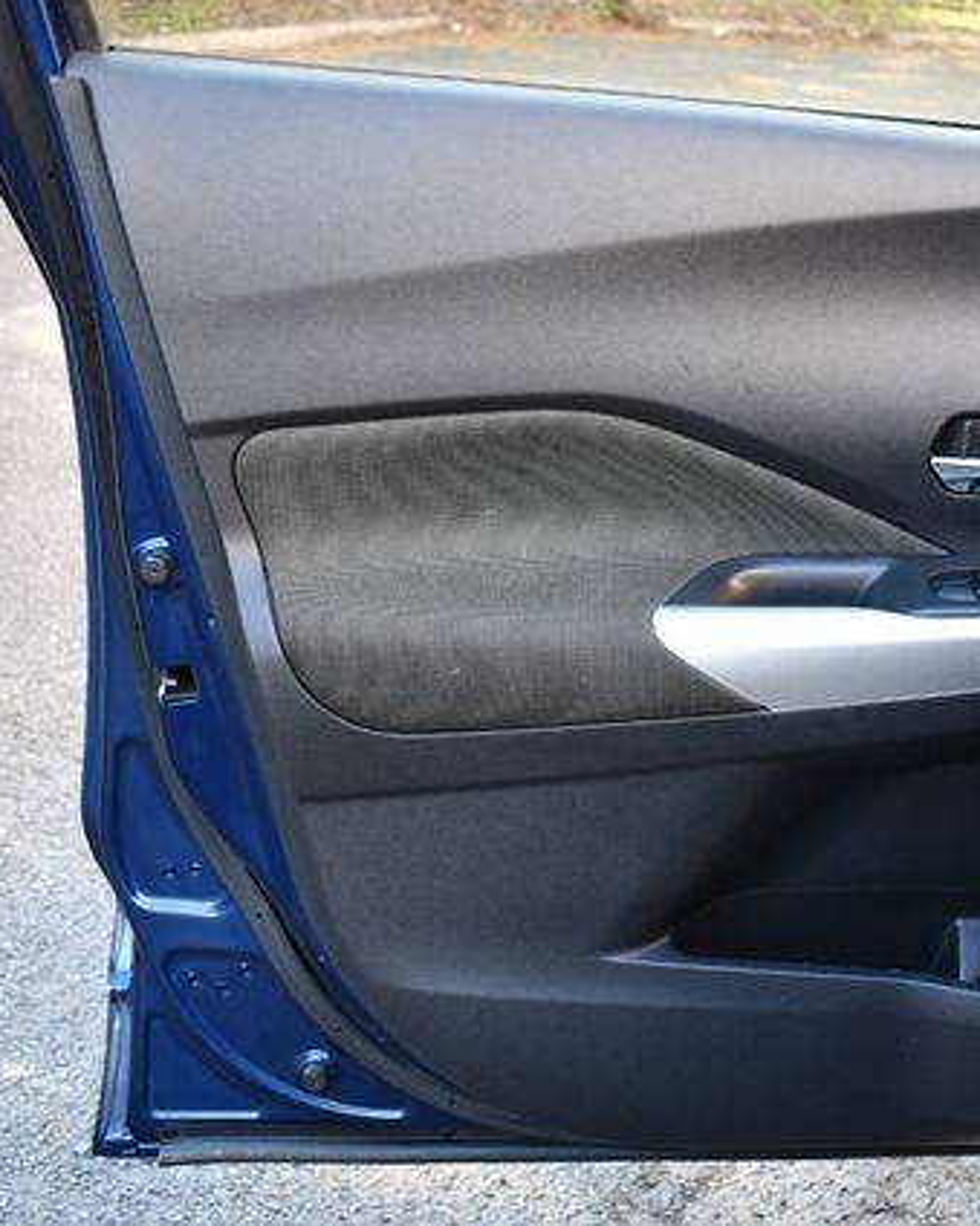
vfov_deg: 36.7
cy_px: 613
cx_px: 850
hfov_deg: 28.7
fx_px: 1850
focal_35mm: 51
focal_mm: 24
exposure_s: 1/160
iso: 800
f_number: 3.8
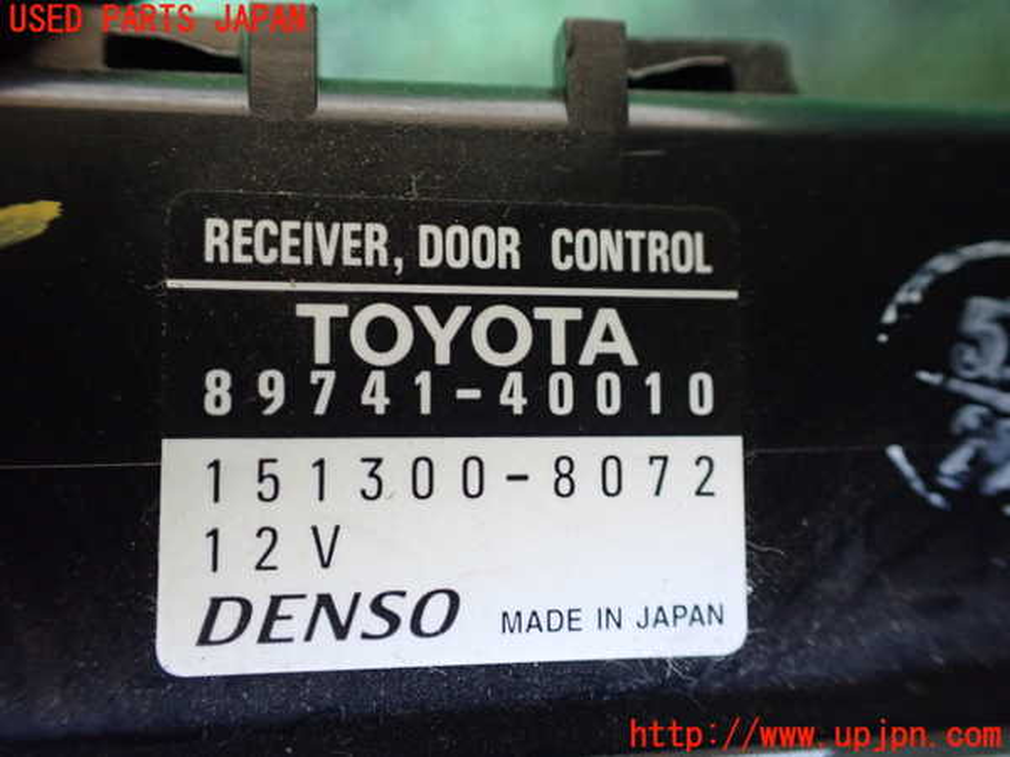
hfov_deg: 60.0
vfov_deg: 46.8
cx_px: 505
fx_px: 875
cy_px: 378
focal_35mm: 30
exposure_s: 1/40
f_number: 2.3
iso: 800
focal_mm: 5.4
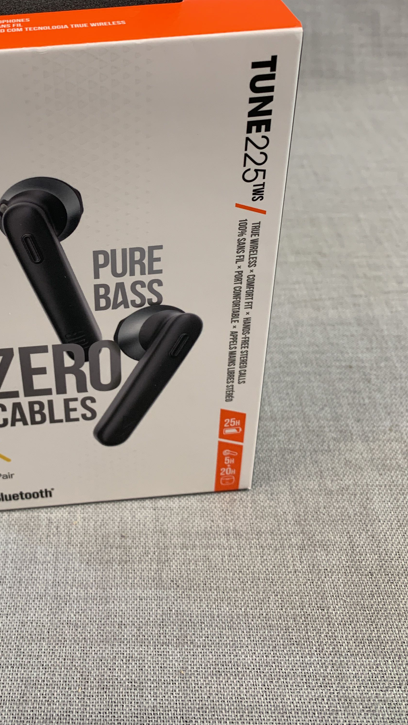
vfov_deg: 52.2
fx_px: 731
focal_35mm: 38
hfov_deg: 30.5
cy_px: 272
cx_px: 84
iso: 64
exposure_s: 1/100
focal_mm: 4.25
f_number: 1.8
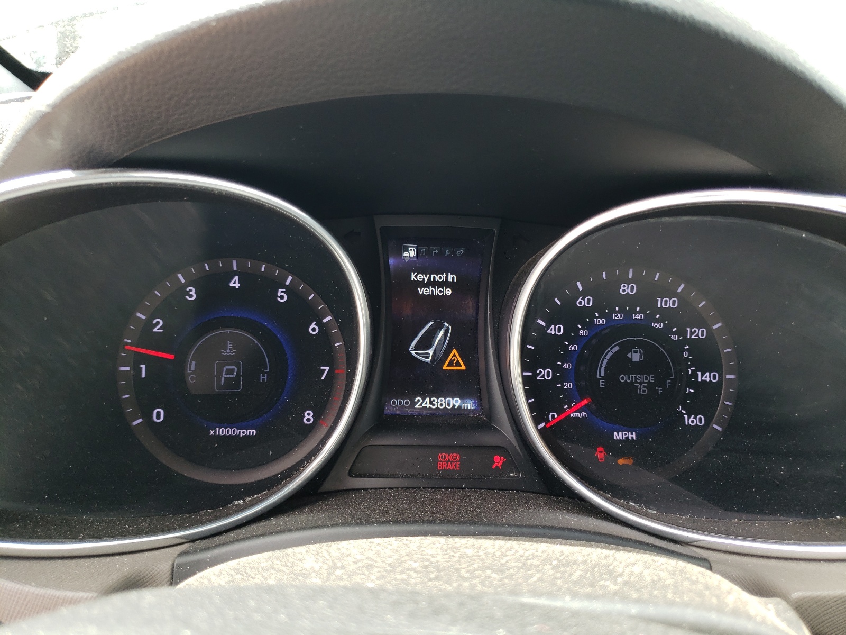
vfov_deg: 53.1
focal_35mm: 26
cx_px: 423
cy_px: 318
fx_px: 635
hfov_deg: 67.3
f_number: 1.5
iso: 50
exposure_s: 1/120
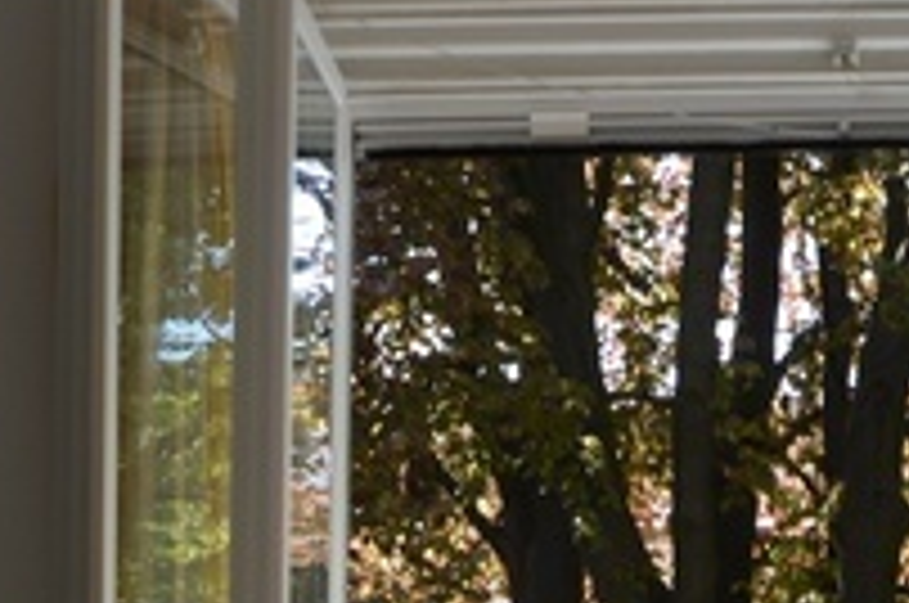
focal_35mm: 137
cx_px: 436
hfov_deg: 15.0
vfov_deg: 9.6
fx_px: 3454
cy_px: 970
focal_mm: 18
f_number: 5.6
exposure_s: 1/125
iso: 140
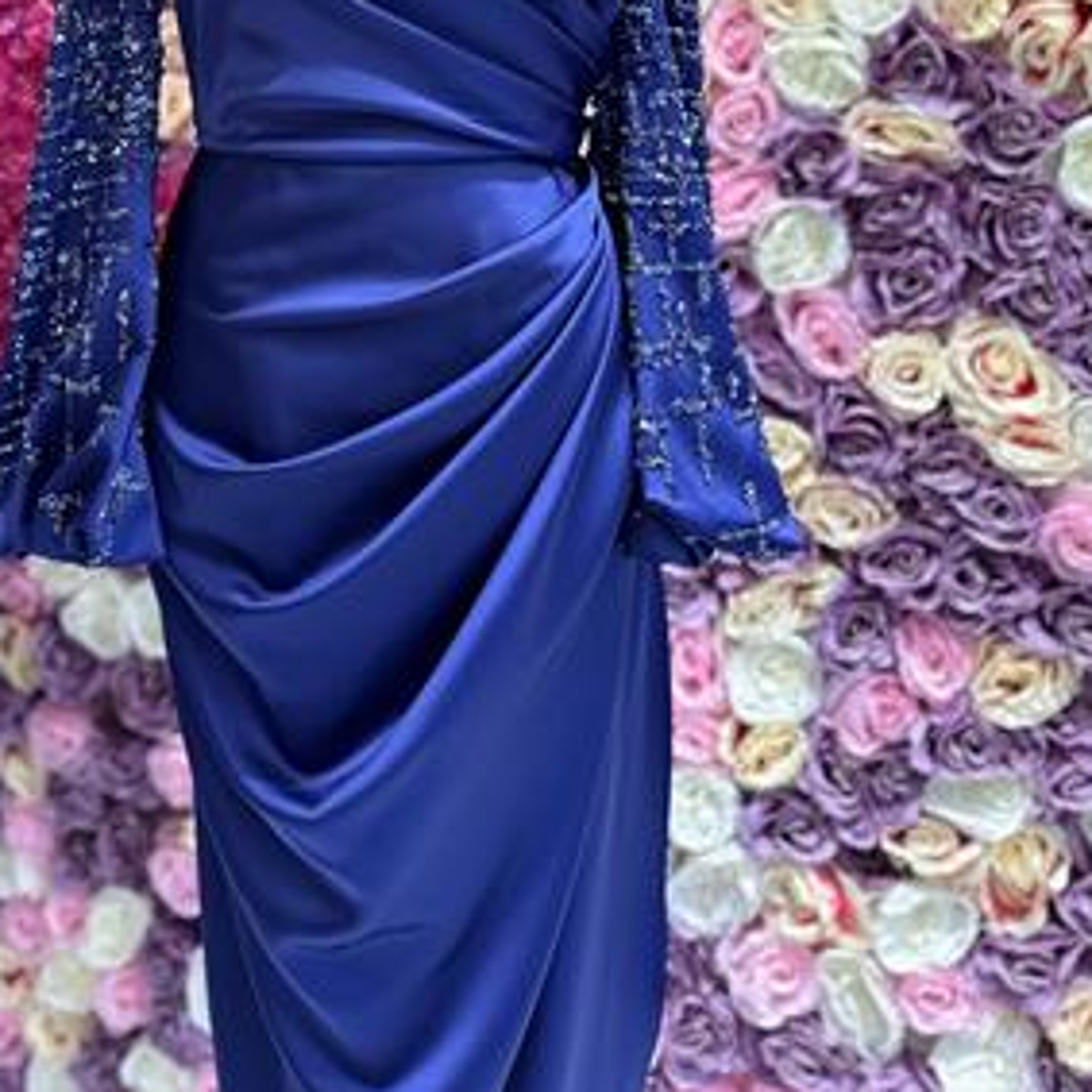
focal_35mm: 39
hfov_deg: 42.3
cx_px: 374
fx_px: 1392
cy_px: 100
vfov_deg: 39.6
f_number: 1.78
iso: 64
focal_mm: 6.86
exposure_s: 1/100
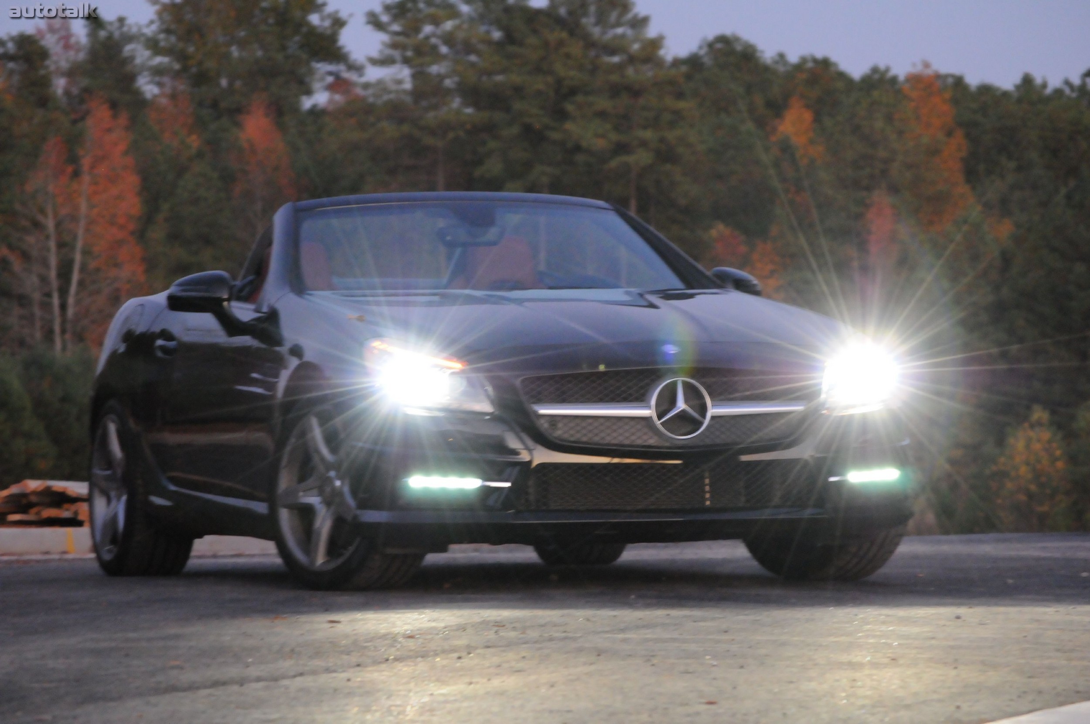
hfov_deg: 11.4
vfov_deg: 7.6
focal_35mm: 180
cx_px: 545
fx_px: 5444
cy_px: 362
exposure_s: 1/25
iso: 3200
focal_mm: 120
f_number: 9
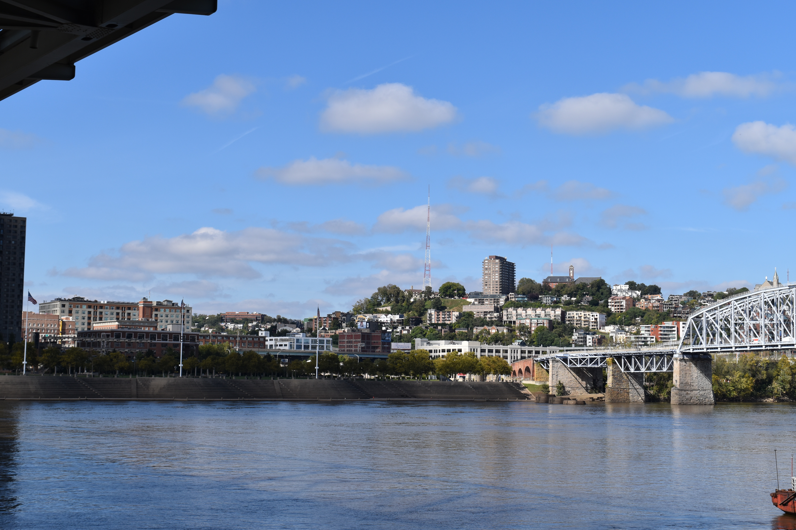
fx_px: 1260
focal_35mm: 57
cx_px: 398
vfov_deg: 23.8
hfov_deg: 35.1
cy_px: 265
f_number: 11
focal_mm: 38
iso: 200
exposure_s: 1/500
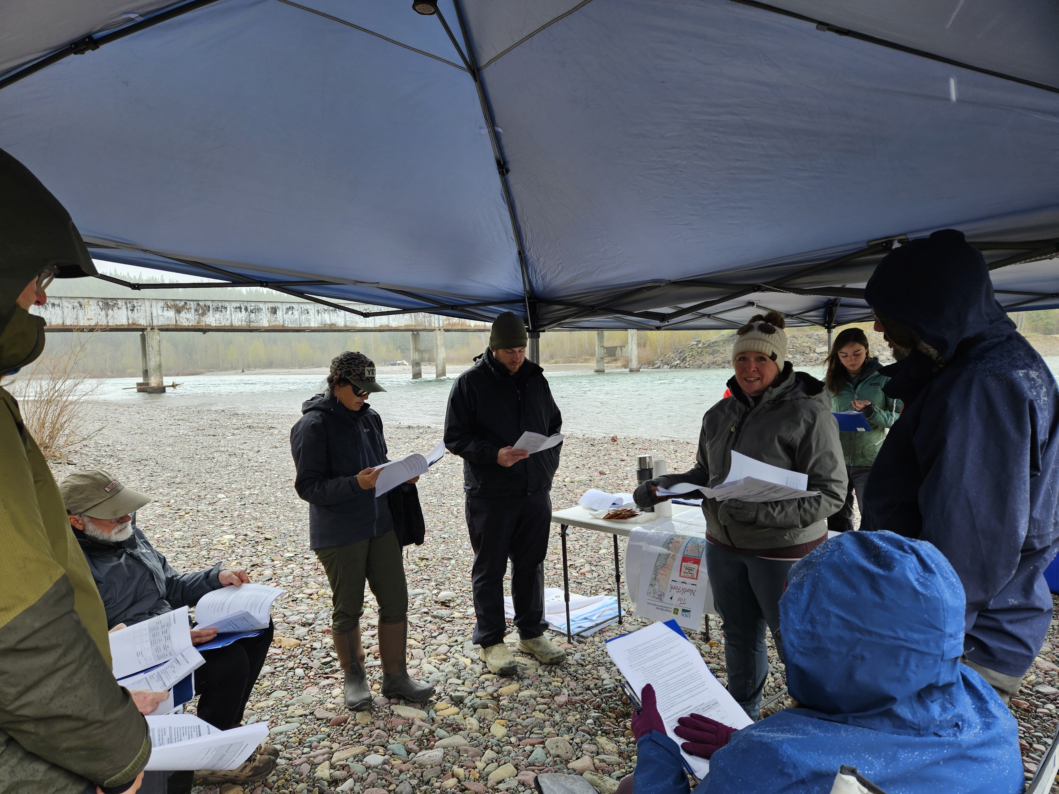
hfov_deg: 73.9
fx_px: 704
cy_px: 397
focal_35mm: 23
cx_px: 530
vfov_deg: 58.9
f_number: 1.8
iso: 25
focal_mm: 5.4
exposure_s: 1/186
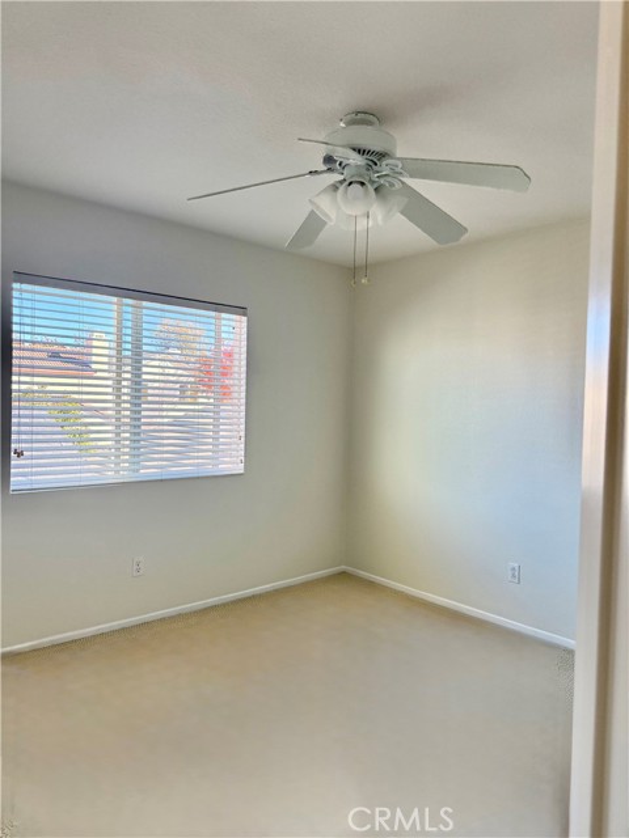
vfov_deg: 71.6
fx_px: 581
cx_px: 314
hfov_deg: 56.8
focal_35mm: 24
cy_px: 419
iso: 160
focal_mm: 6.76
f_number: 1.78
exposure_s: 1/237
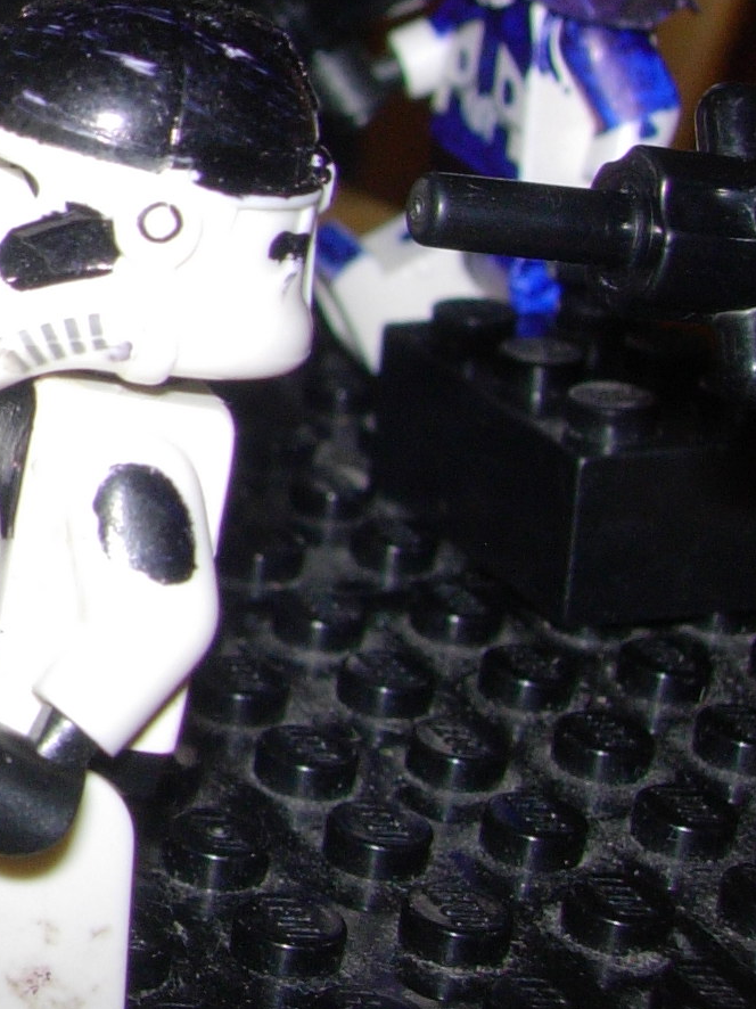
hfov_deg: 11.3
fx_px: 3496
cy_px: 172
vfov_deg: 16.3
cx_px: -691
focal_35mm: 120
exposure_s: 1/64
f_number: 4.9
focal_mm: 8.5
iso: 79
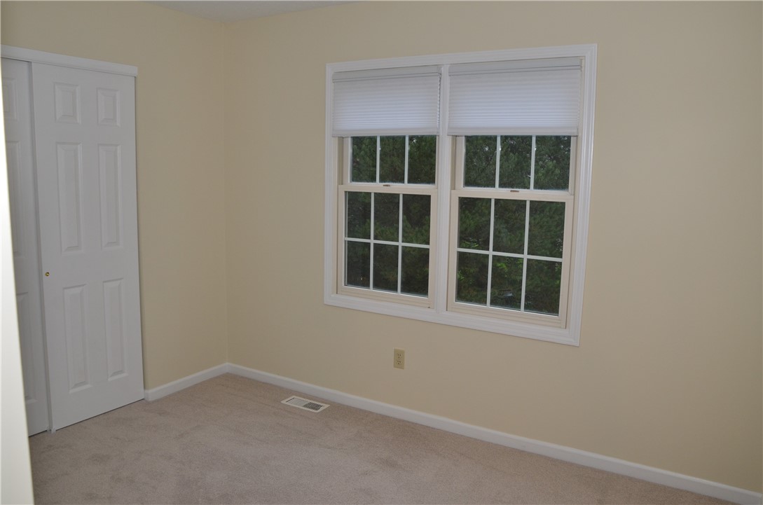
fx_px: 571
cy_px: 252
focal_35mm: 27
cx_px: 382
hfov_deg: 67.5
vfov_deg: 47.7
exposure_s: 1/60
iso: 500
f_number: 6.3
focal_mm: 18
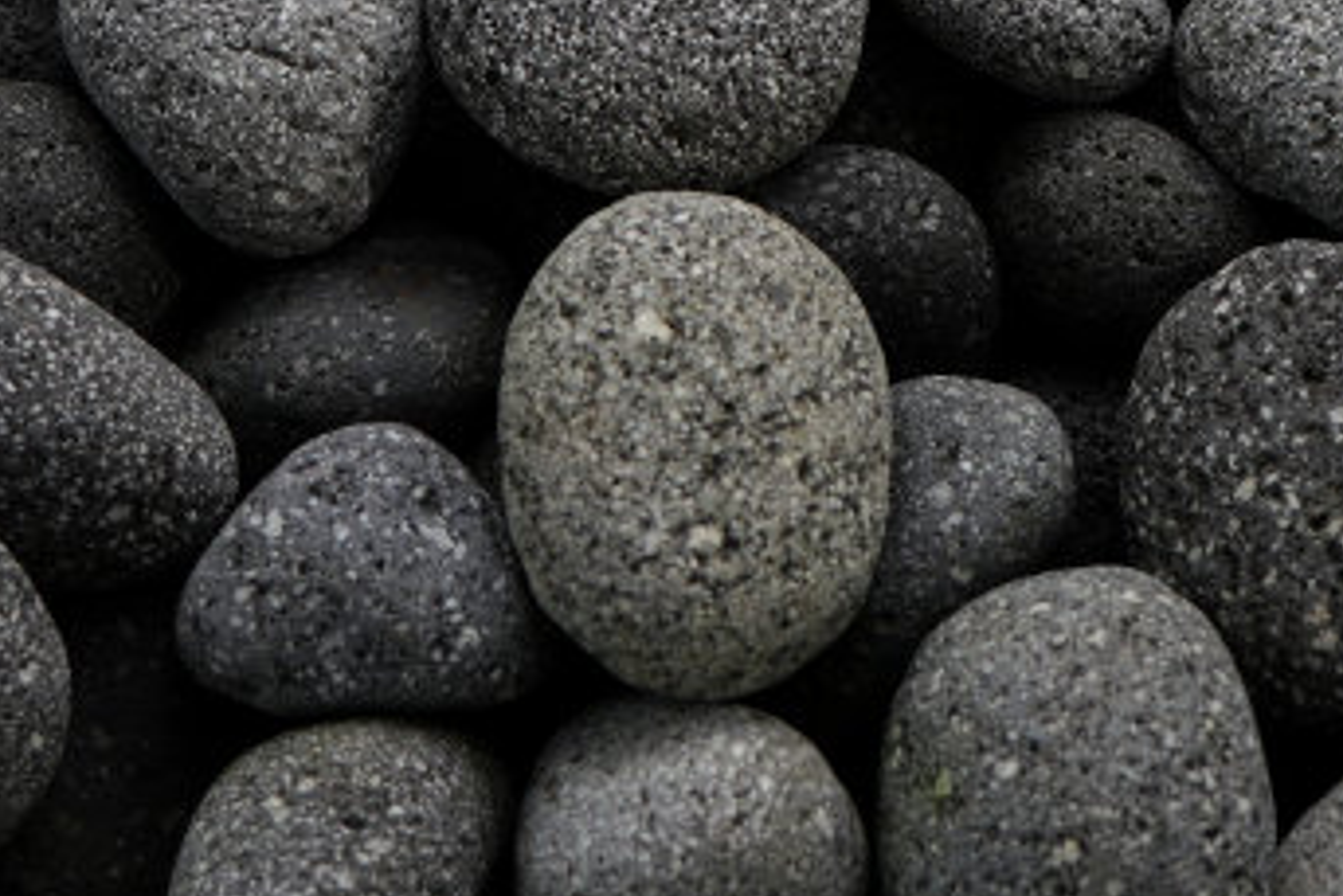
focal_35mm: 233
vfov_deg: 5.8
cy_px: -683
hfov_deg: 8.8
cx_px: 807
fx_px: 8695
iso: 100
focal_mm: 50
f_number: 5
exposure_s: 1/80
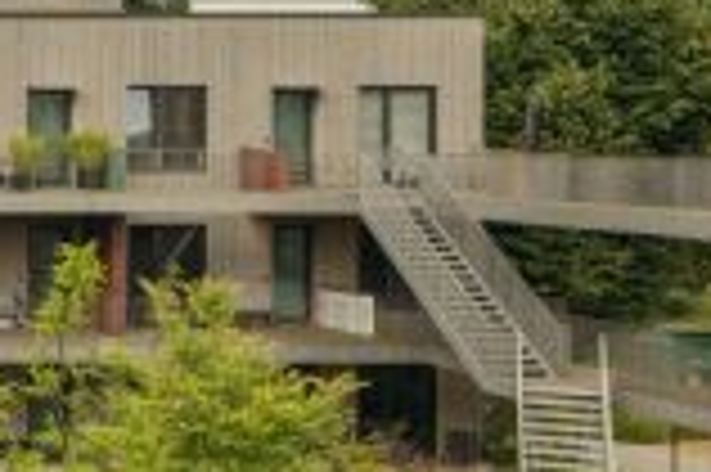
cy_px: 153
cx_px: -180
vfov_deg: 15.0
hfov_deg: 20.7
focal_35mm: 91
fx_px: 1795
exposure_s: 1/2000
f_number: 11
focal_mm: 24
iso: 800
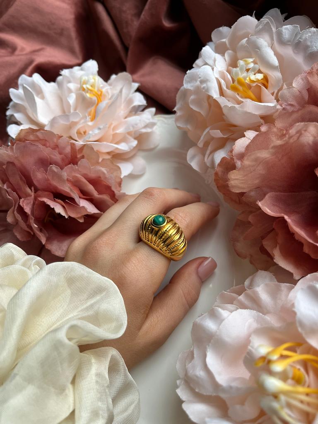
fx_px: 318
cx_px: 159
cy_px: 212
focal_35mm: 26
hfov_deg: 53.1
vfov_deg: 67.3
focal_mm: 5.1
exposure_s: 1/121
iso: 80
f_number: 1.6
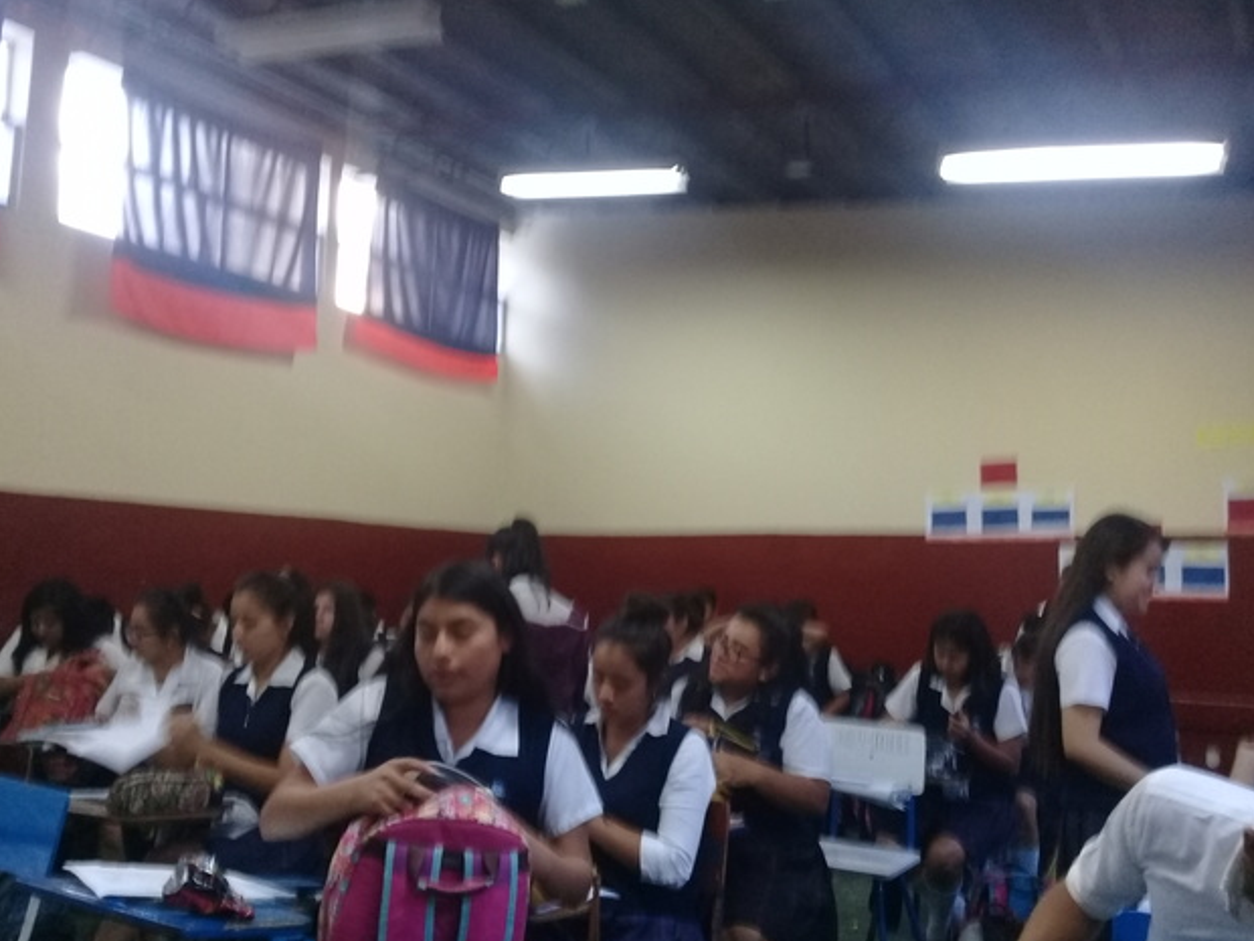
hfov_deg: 56.8
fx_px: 1159
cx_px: 615
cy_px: 469
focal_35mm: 32
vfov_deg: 44.2
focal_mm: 3.3
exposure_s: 1/17
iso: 200
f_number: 2.2
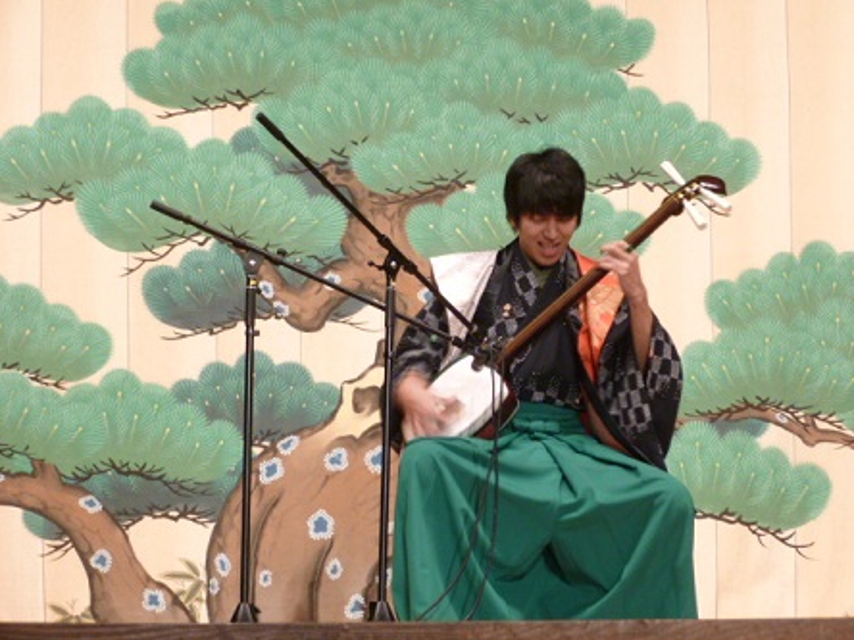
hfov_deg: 18.2
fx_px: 2664
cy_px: 319
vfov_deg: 13.7
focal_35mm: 108
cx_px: 425
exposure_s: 1/13
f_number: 5.4
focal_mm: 19.1
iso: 400
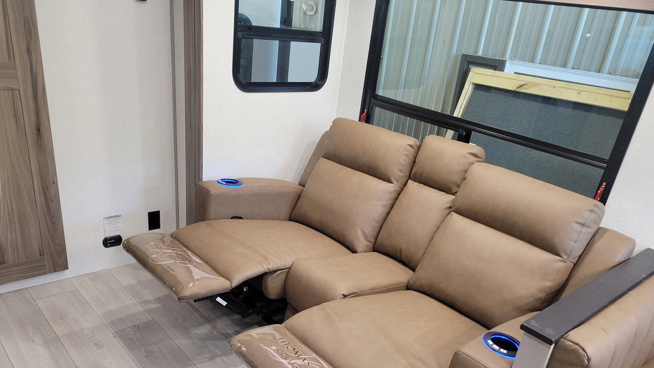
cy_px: 246
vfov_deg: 39.7
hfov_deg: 66.1
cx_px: 334
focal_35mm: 29
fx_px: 503
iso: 200
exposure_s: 1/40
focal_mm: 5.4
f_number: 1.8
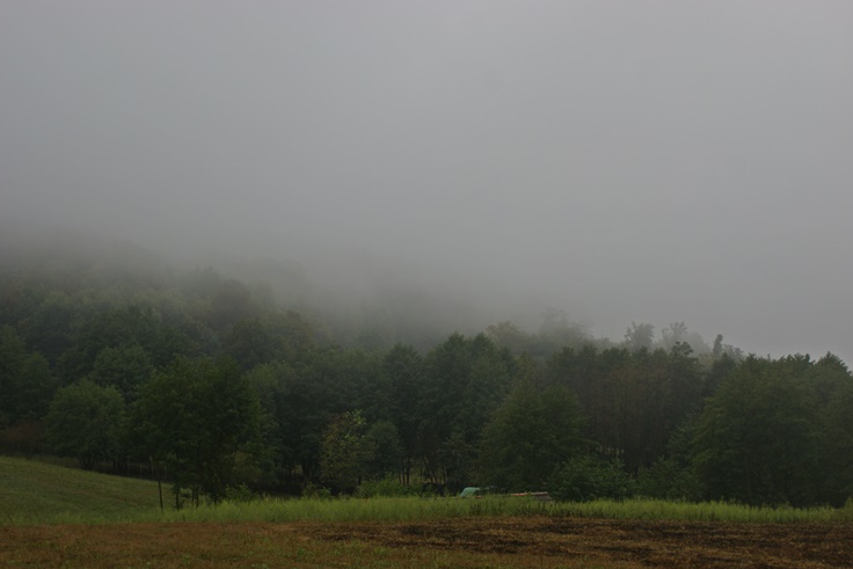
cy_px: 287
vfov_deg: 25.3
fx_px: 1268
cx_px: 424
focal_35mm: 54
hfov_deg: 37.2
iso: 100
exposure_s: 1/60
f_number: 5.6
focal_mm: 35
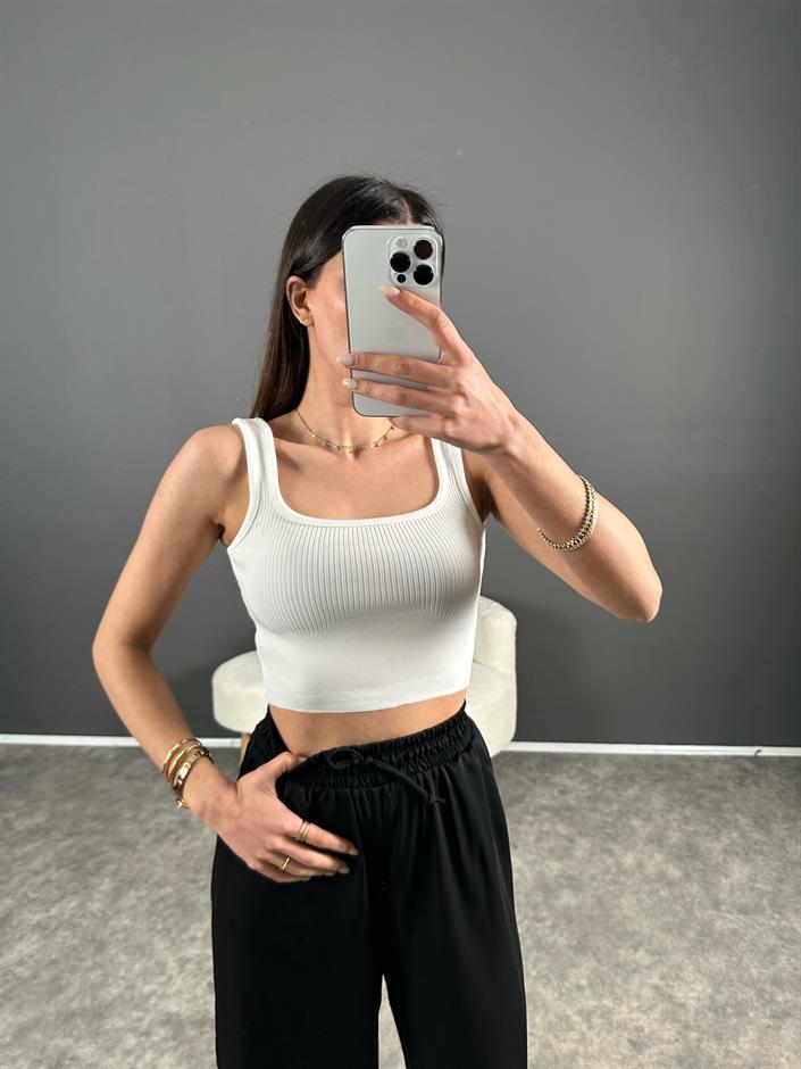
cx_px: 400
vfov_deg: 71.6
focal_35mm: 24
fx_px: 740
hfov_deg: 56.8
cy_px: 534
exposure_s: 1/121
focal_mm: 6.86
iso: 200
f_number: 1.78
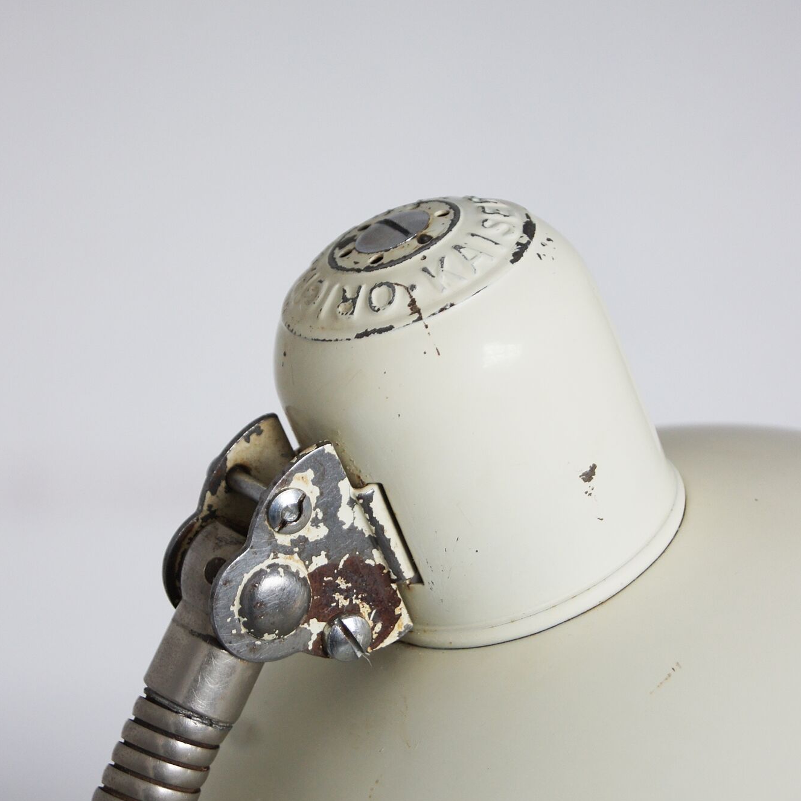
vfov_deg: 16.5
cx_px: 400
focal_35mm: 106
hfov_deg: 16.5
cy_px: 388
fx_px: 2766
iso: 400
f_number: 5.6
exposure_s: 1/13
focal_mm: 55
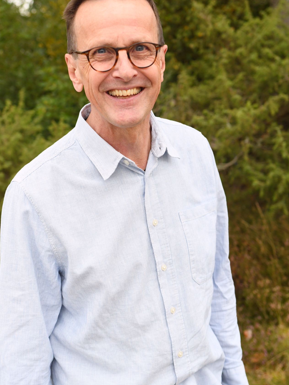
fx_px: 635
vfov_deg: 33.8
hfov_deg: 25.7
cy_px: 184
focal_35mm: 57
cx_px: 143
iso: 1600
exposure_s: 1/4000
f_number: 3.2
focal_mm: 35
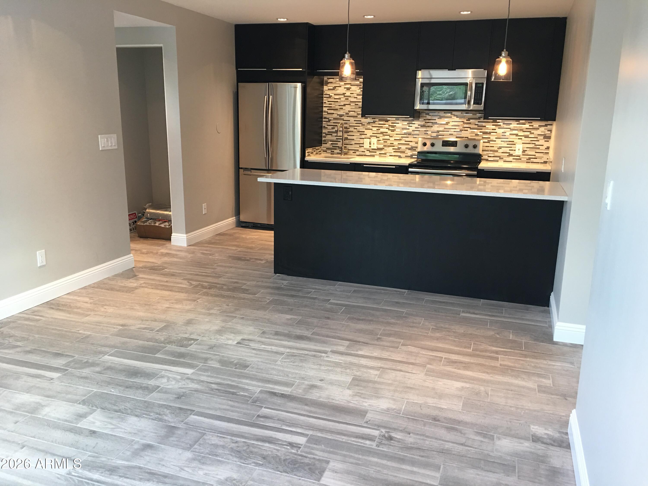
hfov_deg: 61.7
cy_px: 243
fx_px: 543
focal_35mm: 29
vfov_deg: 48.2
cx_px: 324
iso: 50
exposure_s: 1/15
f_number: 2.2
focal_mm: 4.15
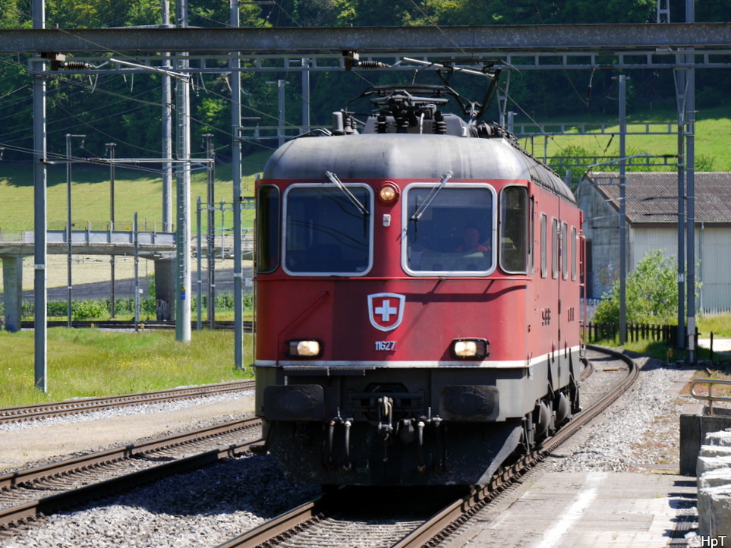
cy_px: 279
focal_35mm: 214
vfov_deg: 6.9
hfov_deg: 9.2
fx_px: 4519
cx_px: 373
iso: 160
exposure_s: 1/320
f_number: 5.5
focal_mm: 103
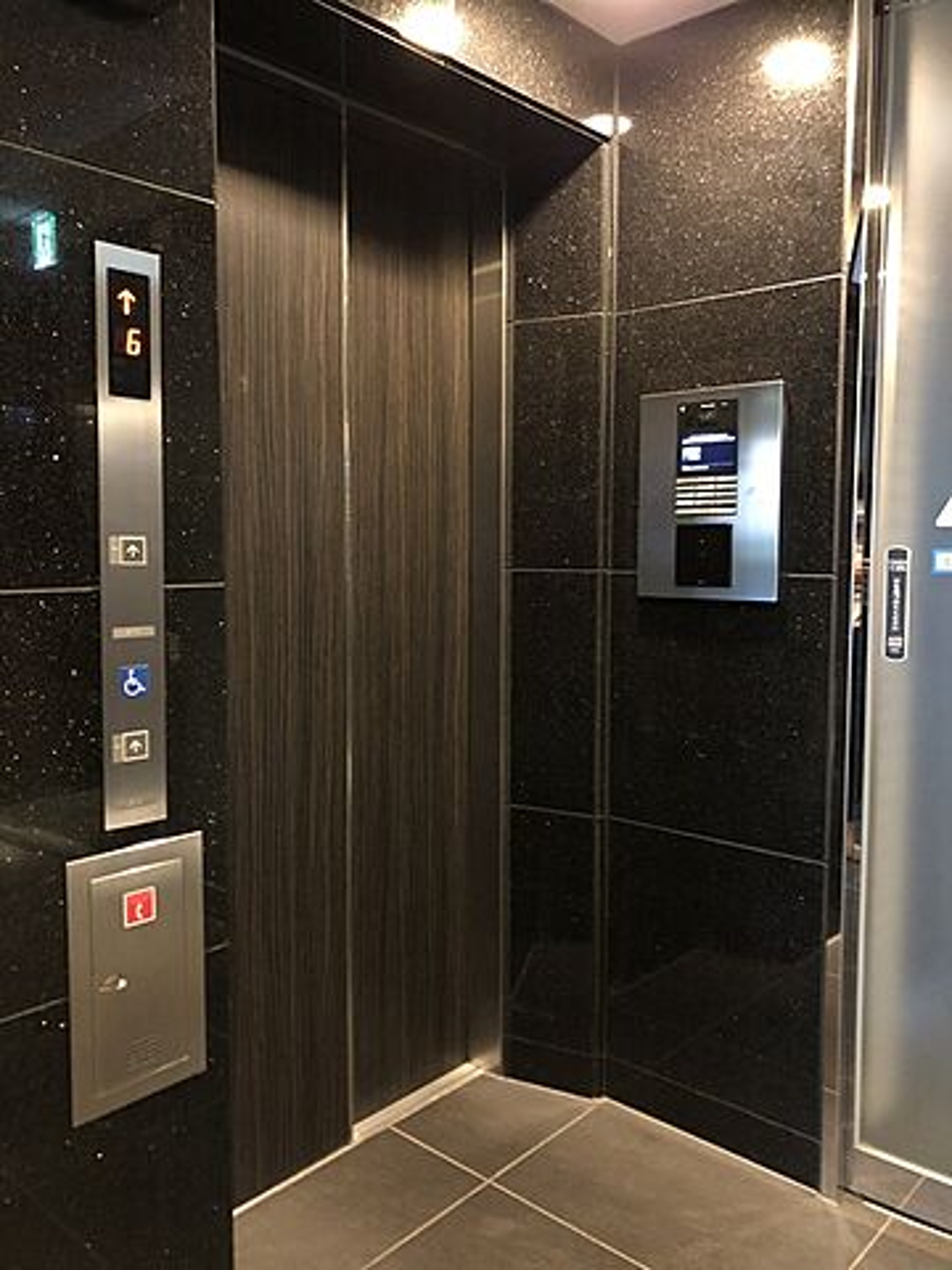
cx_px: 476
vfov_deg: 63.4
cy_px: 635
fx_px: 1027
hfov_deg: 49.7
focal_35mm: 28
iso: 125
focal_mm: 3.99
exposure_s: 1/4
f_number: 1.8
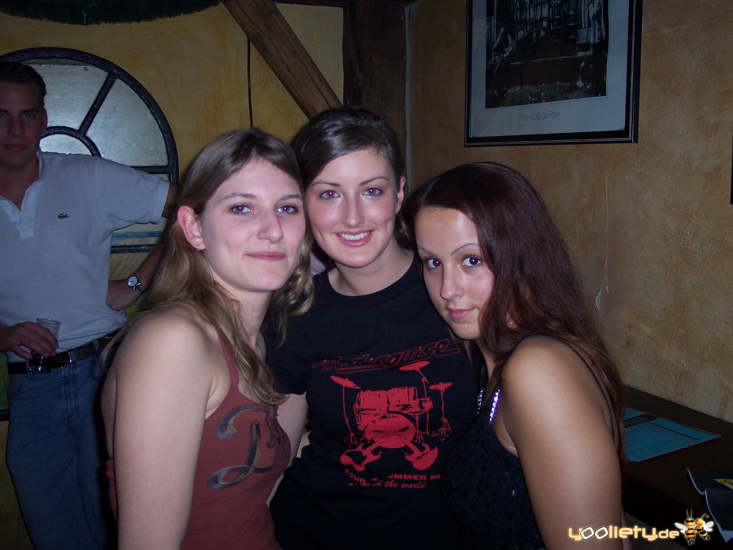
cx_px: 366
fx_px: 805
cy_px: 275
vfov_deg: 37.7
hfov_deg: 49.0
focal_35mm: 38
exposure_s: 1/30
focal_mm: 8
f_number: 2.8
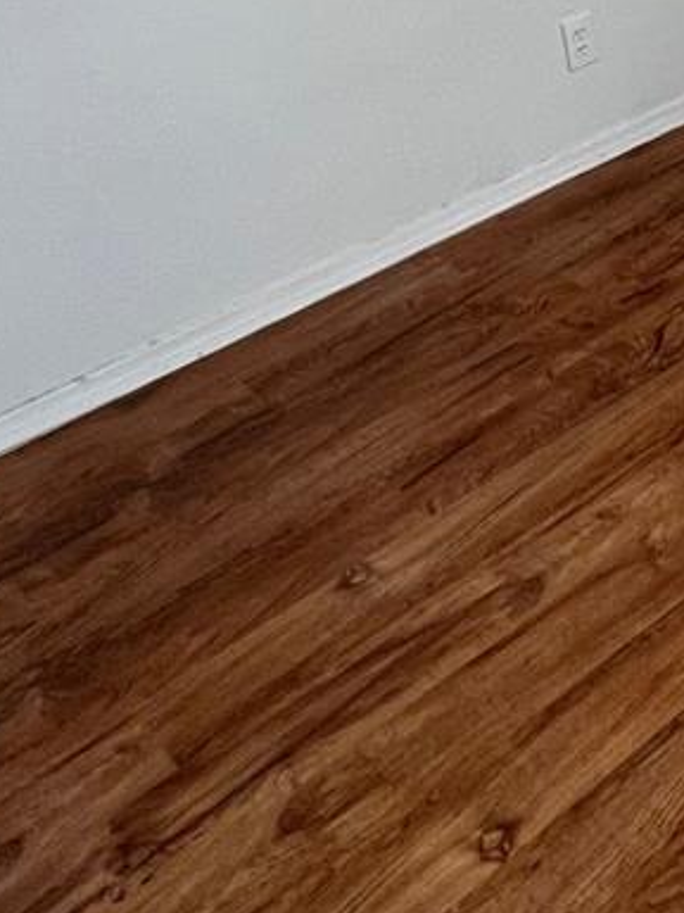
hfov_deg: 21.3
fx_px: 1370
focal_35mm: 52
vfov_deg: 30.5
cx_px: 1145
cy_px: -219
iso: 160
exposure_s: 1/99
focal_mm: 1.57
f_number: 1.8
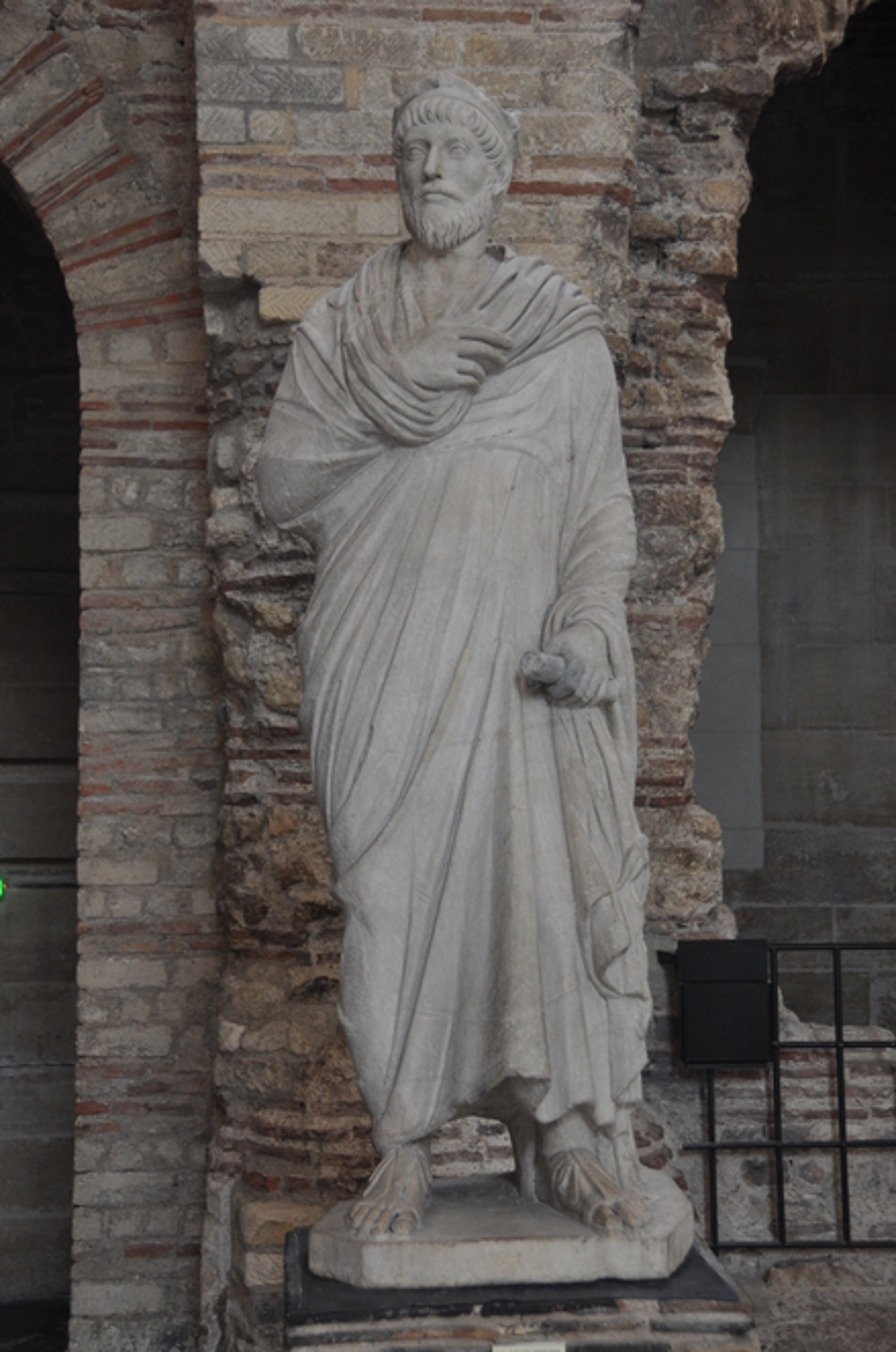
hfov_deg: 28.0
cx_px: 448
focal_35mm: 48
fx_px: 1798
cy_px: 676
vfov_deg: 41.2
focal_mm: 32
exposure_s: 1/25
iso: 500
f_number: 4.2
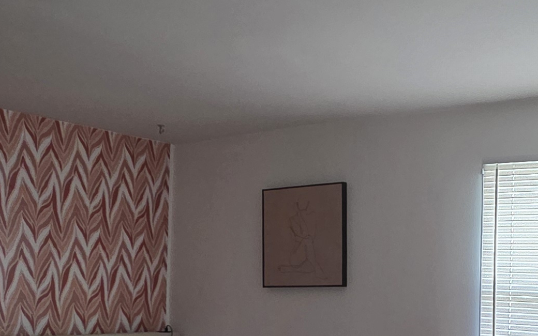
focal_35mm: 53
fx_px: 777
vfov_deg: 23.8
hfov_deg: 38.0
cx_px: 333
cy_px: 300
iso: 640
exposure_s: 1/60
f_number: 1.9
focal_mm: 2.2
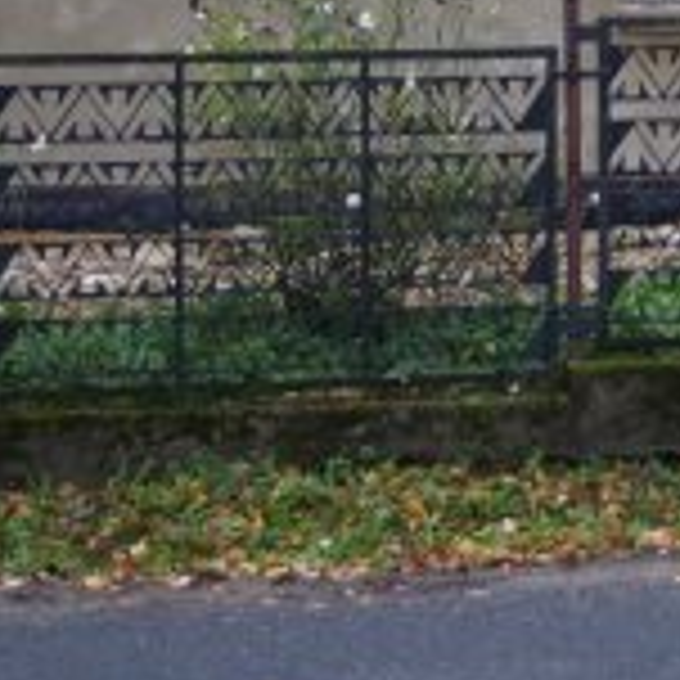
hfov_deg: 11.3
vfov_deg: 11.2
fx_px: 3378
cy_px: -169
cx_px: 766
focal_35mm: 152
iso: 400
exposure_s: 1/160
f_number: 4.5
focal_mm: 30
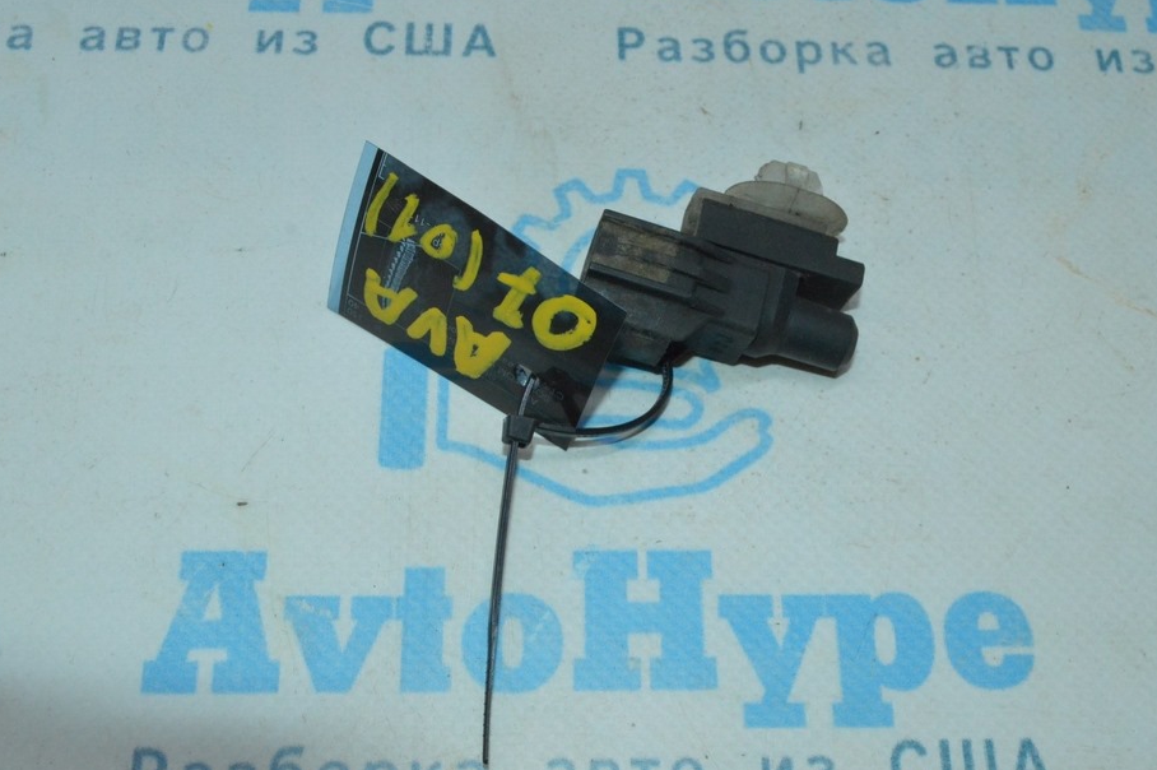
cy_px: 386
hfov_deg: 44.5
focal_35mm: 44
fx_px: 1413
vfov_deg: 30.5
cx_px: 585
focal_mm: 26
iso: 2800
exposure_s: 1/125
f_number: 16
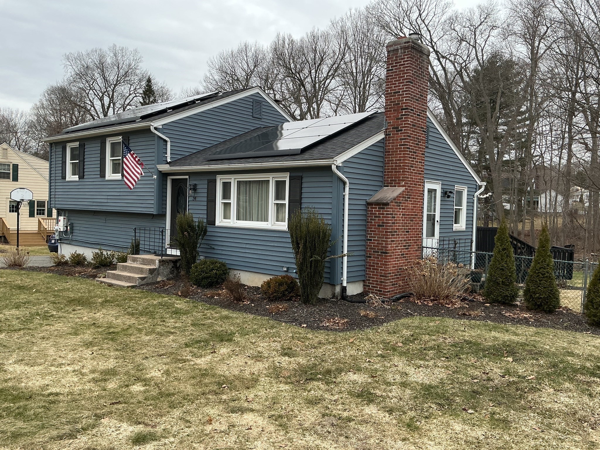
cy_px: 225
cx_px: 300
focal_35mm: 29
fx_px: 503
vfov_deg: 48.2
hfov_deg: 61.7
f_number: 1.8
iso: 25
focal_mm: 3
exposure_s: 1/465
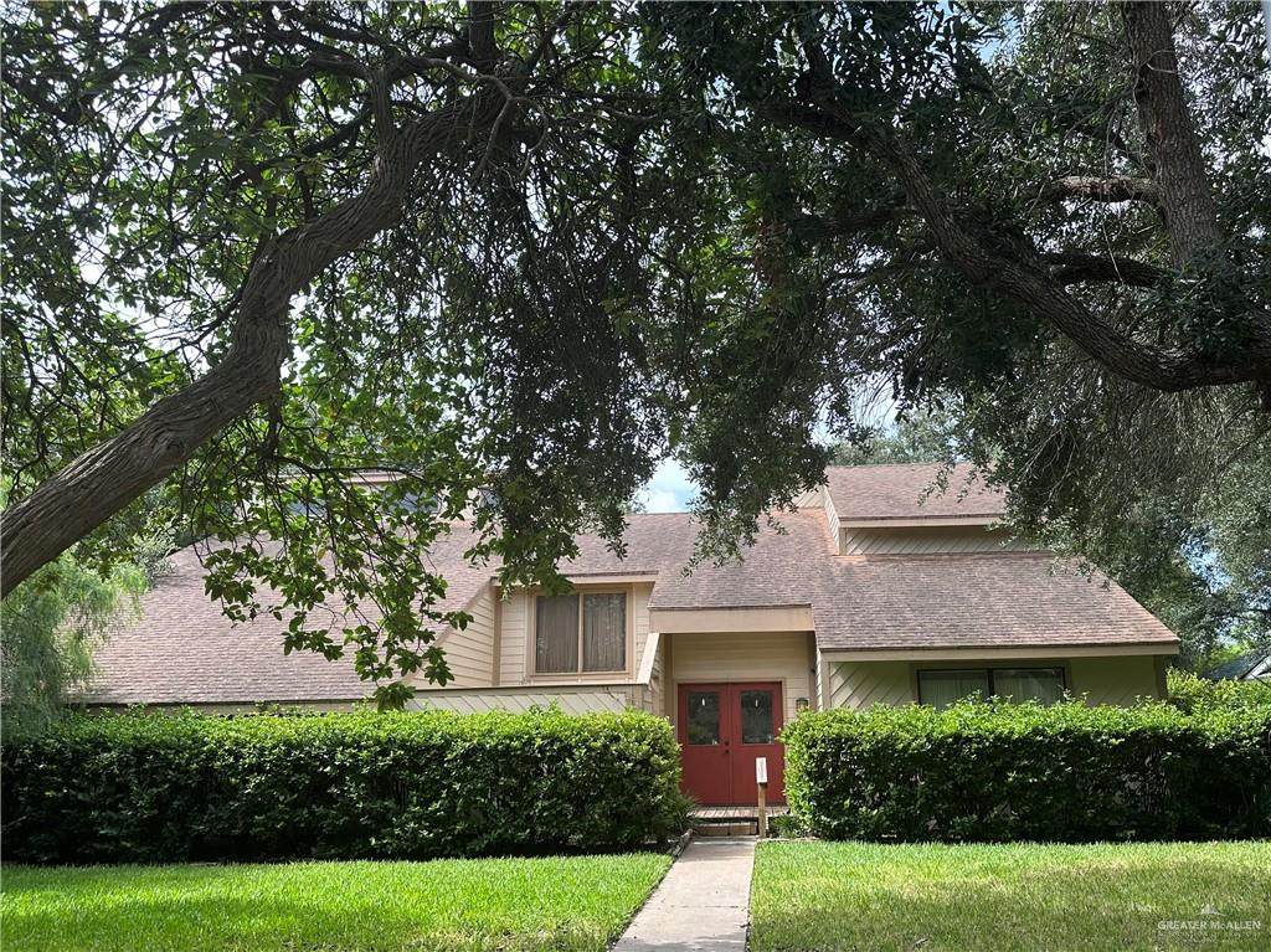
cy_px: 476
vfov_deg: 56.8
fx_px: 881
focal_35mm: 24
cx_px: 636
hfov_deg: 71.6
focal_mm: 6.86
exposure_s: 1/729
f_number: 1.78
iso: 80
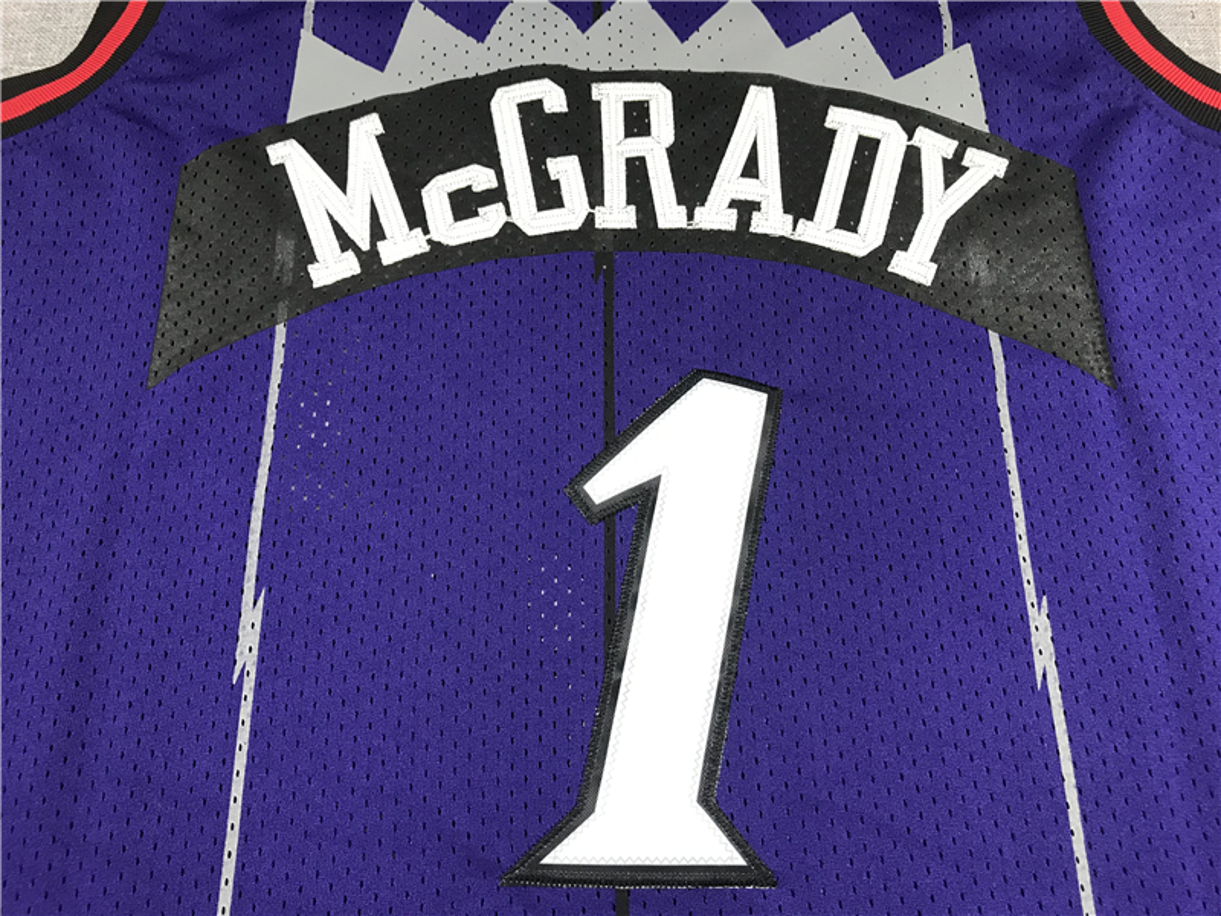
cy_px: 458
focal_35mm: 28
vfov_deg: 49.7
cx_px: 610
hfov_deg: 63.4
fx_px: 988
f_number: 1.8
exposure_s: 1/33
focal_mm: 3.99
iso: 40
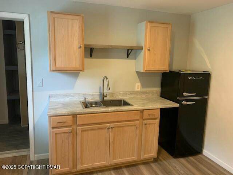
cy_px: 88
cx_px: 116
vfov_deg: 53.1
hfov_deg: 67.3
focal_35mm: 26
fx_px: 175
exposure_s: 1/40
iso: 400
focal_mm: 4.25
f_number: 1.8
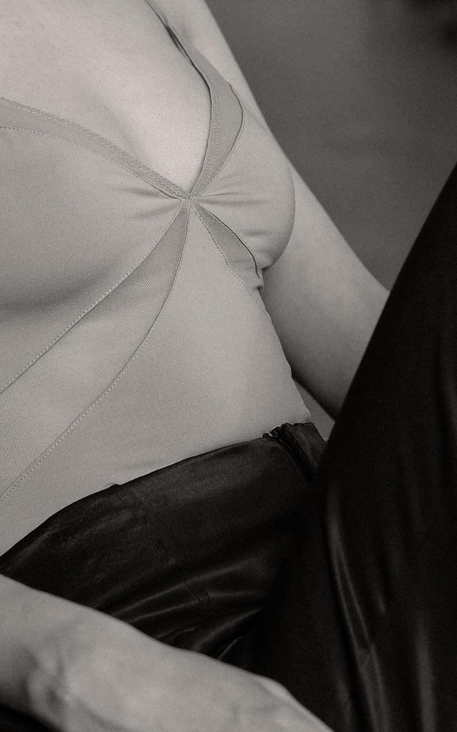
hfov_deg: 10.1
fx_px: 2592
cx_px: 191
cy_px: 224
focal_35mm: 130
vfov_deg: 16.0
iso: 160
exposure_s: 1/680
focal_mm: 35
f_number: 2
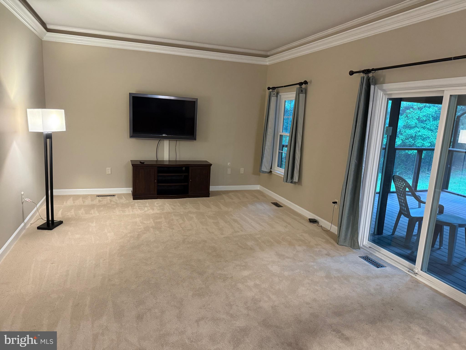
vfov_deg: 56.8
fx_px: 323
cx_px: 233
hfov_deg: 71.6
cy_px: 175
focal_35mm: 24
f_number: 1.78
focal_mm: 6.76
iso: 500
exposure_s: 1/60
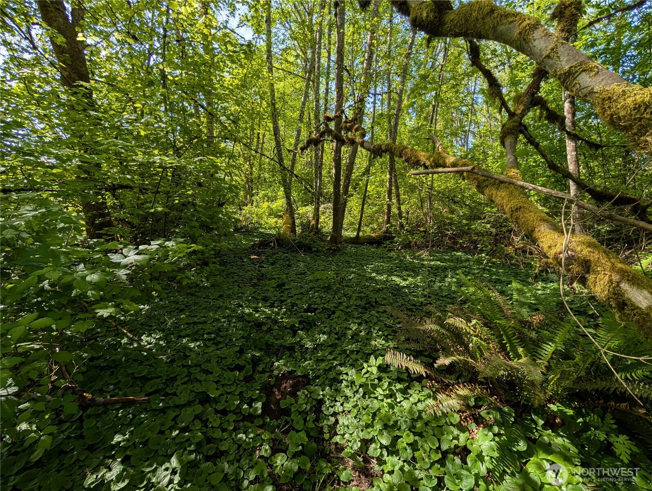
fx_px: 226
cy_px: 246
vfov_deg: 94.6
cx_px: 326
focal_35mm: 12
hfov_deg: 110.5
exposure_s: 1/496
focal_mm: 2.02
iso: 48
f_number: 1.7
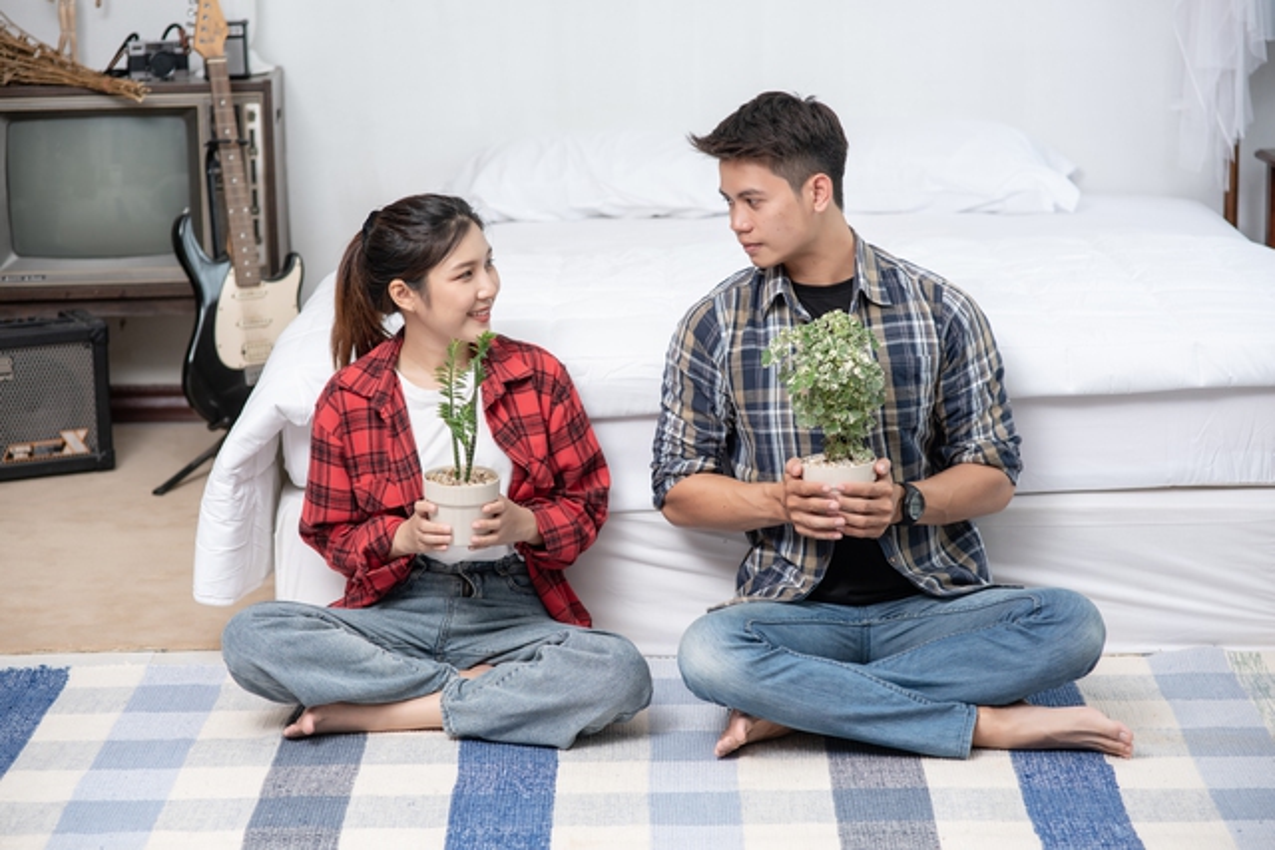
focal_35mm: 85
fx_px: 3011
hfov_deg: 23.9
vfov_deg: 16.1
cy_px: 425
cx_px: 638
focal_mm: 85
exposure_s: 1/250
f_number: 2.8
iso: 200
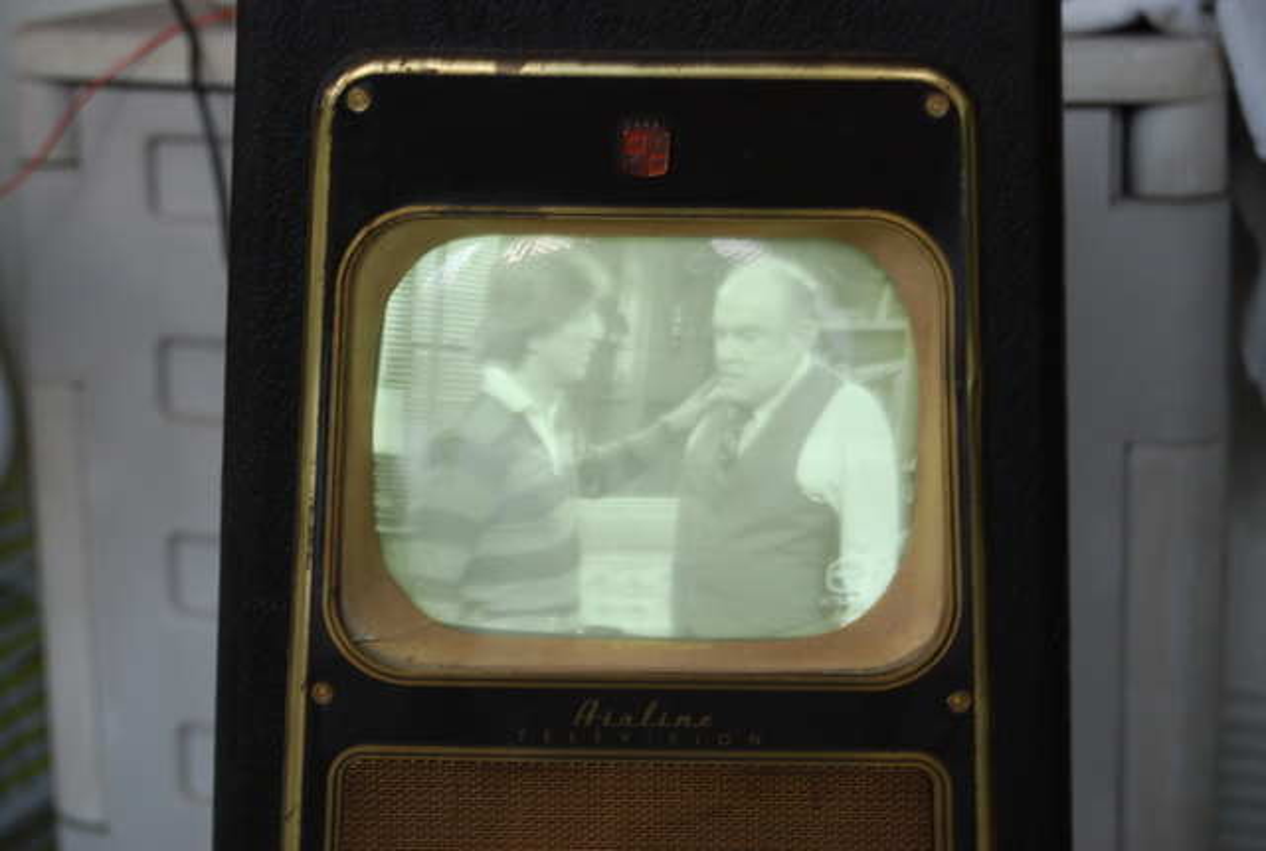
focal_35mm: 82
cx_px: 633
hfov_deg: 24.6
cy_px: 426
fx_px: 2908
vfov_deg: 16.6
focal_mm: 55
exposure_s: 1/5
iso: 400
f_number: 5.6
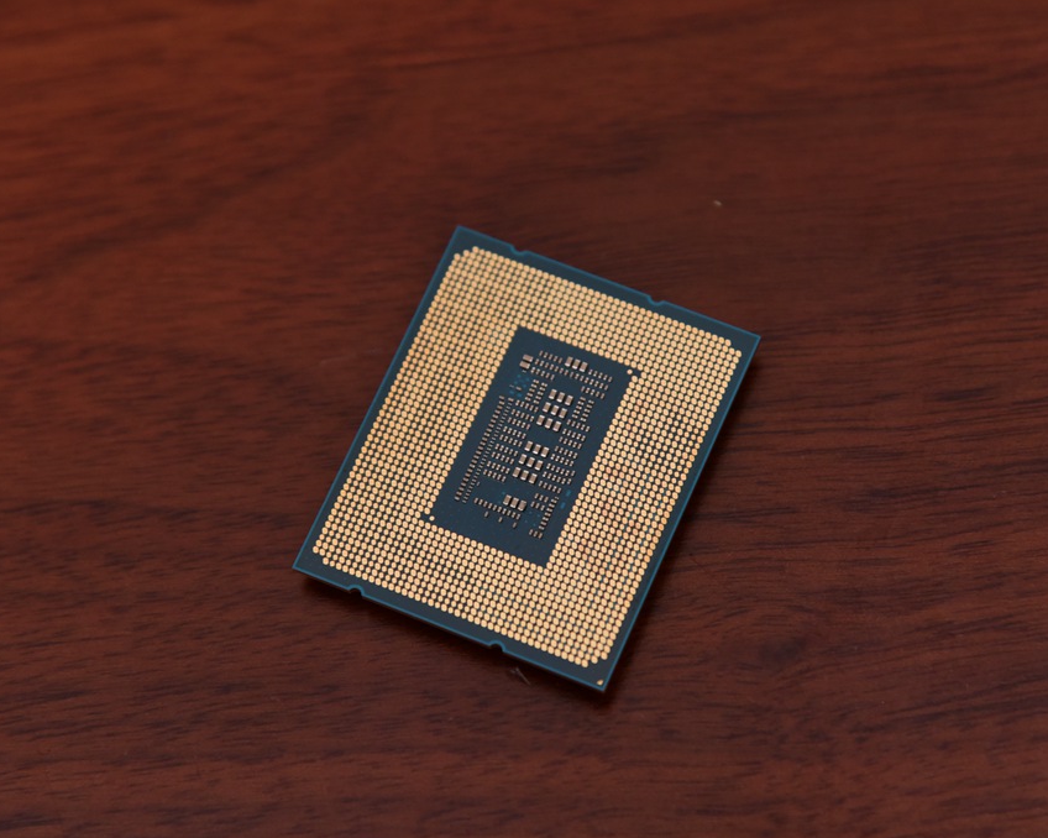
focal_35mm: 136
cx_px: 539
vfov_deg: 11.3
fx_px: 4217
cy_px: 421
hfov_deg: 14.2
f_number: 5.6
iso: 1600
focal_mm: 120
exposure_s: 1/60
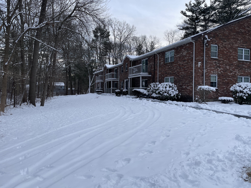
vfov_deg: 53.1
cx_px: 126
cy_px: 94
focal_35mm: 26
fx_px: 189
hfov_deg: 67.3
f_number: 1.6
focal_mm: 4.2
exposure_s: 1/824
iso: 32
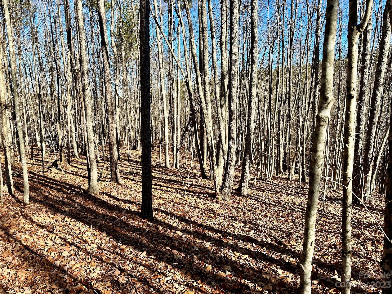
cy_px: 147
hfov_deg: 71.6
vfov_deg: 56.8
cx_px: 196
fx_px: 272
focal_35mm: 24
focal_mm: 6.86
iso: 80
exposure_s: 1/1988
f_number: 1.78
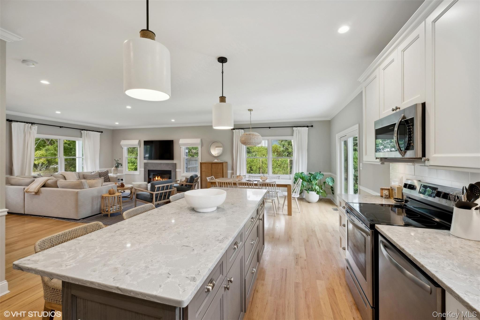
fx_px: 187
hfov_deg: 104.3
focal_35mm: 14
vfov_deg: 81.2
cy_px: 160
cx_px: 240
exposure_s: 1/100
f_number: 8
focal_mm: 14
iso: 800
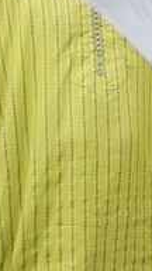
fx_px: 1992
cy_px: -78
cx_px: 477
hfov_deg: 4.2
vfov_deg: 7.7
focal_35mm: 278
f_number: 4
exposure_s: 1/20
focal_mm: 12.6
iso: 400
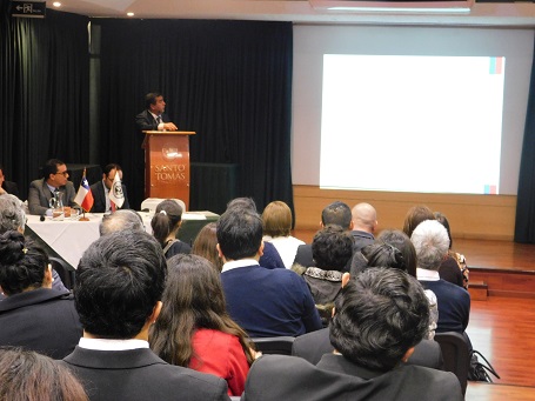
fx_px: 1020
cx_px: 268
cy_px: 200
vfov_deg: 22.2
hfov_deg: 29.4
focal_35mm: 66
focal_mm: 11.7
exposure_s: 1/8
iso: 800
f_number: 4.2
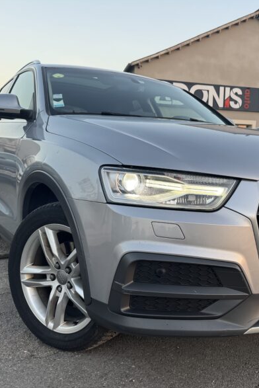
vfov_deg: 55.8
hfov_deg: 38.2
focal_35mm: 34
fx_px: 366
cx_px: 185
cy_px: 196
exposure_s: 1/248
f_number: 1.78
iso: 100
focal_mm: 6.76
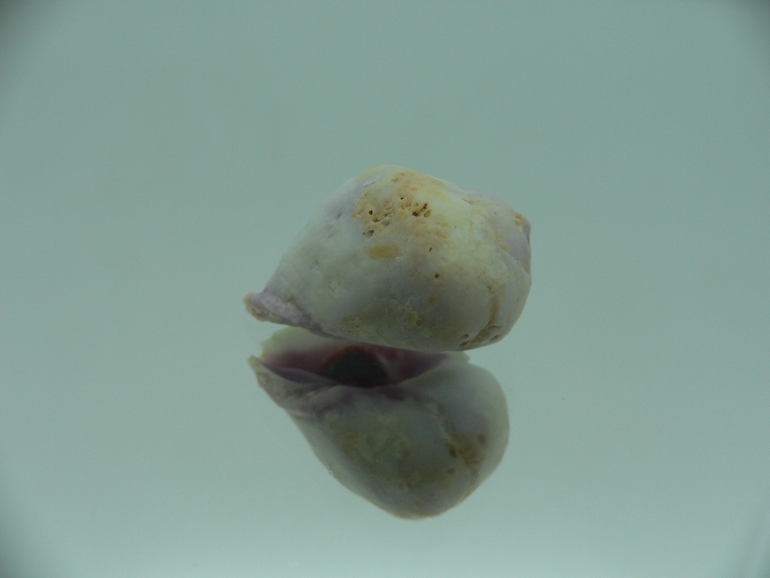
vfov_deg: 40.7
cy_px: 289
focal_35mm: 35
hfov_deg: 52.6
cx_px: 385
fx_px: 779
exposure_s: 1/80
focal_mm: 4.6
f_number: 2.8
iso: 80
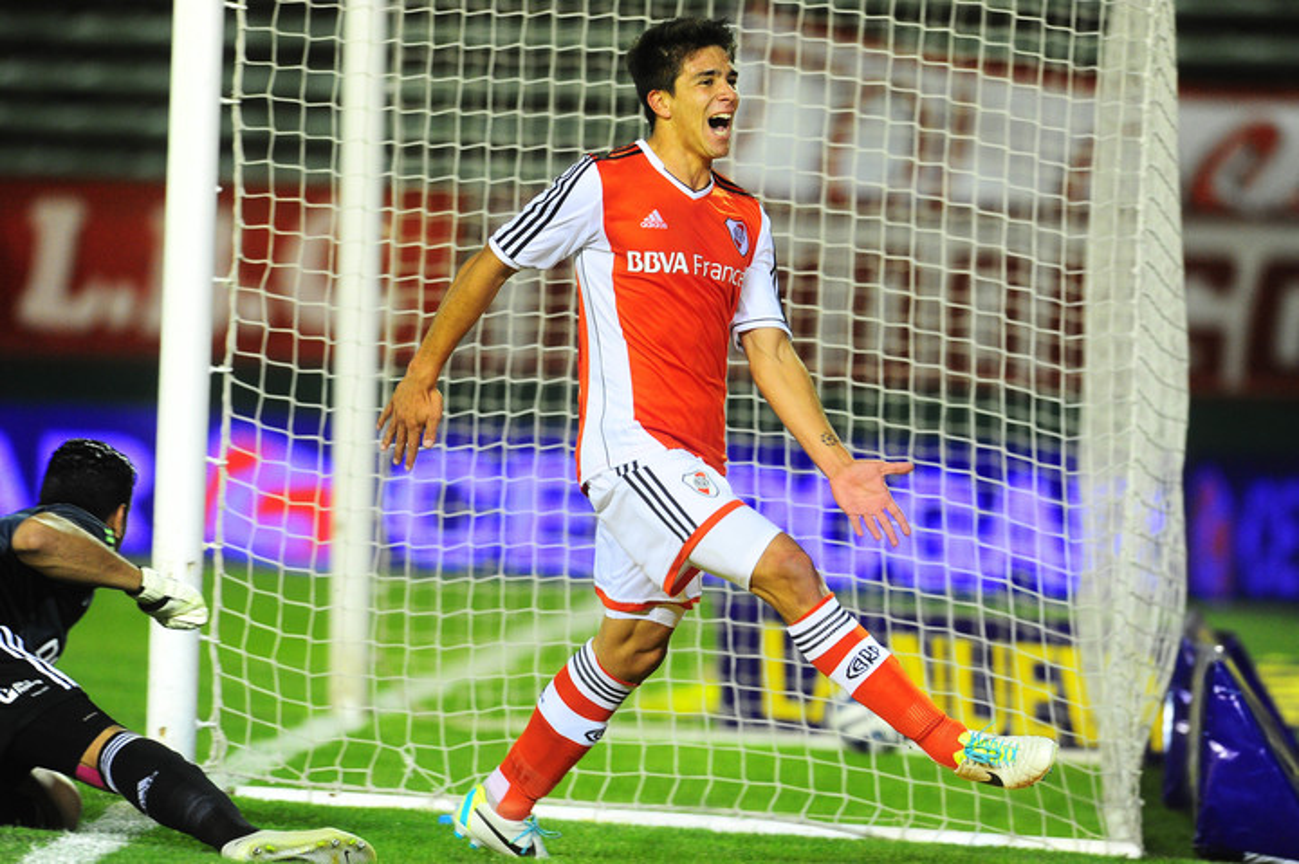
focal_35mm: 400
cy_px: 432
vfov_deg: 3.4
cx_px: 650
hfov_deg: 5.2
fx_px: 14423
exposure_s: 1/500
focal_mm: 400
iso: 3200
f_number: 4
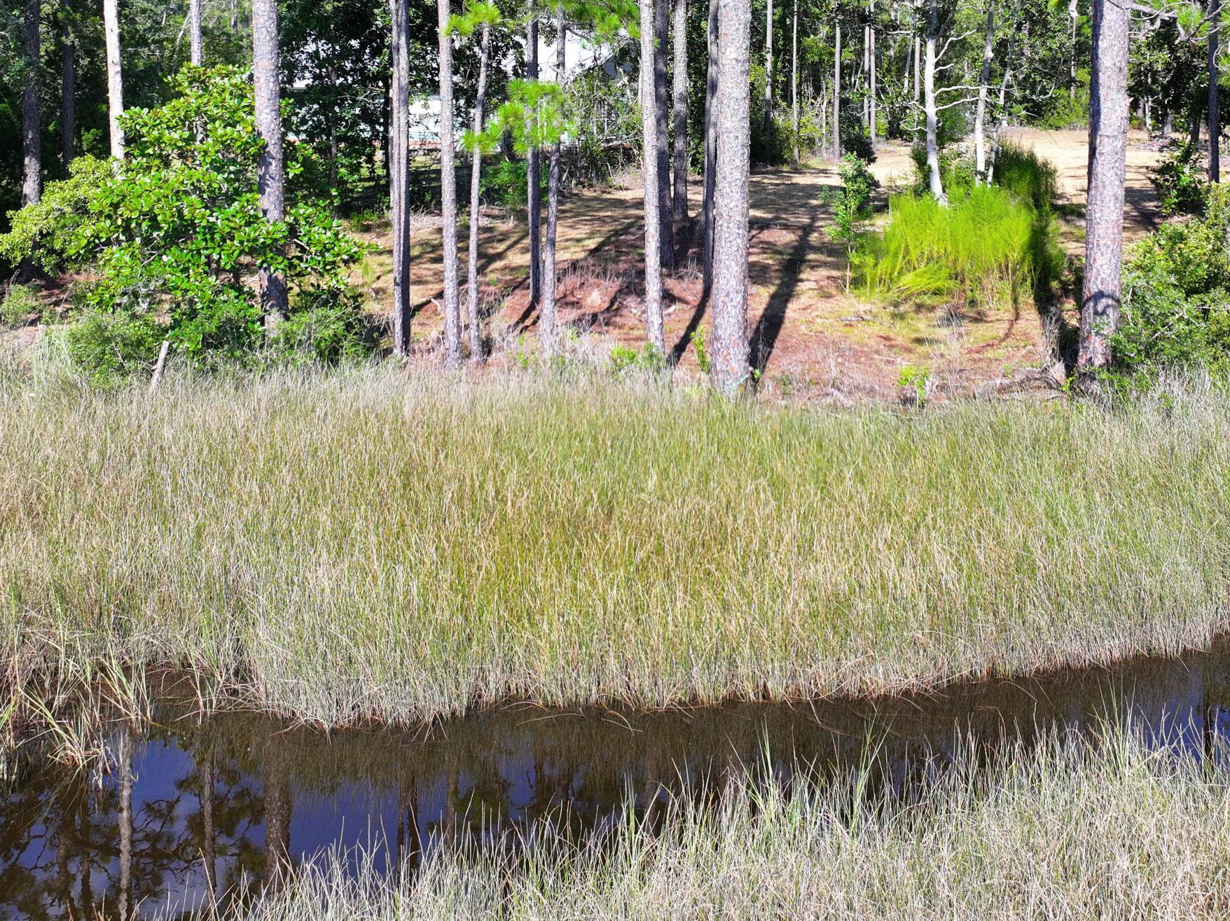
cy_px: 176
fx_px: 1456
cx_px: 694
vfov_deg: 34.0
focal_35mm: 41
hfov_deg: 45.7
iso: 110
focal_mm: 12.29
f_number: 2.8
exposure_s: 1/800
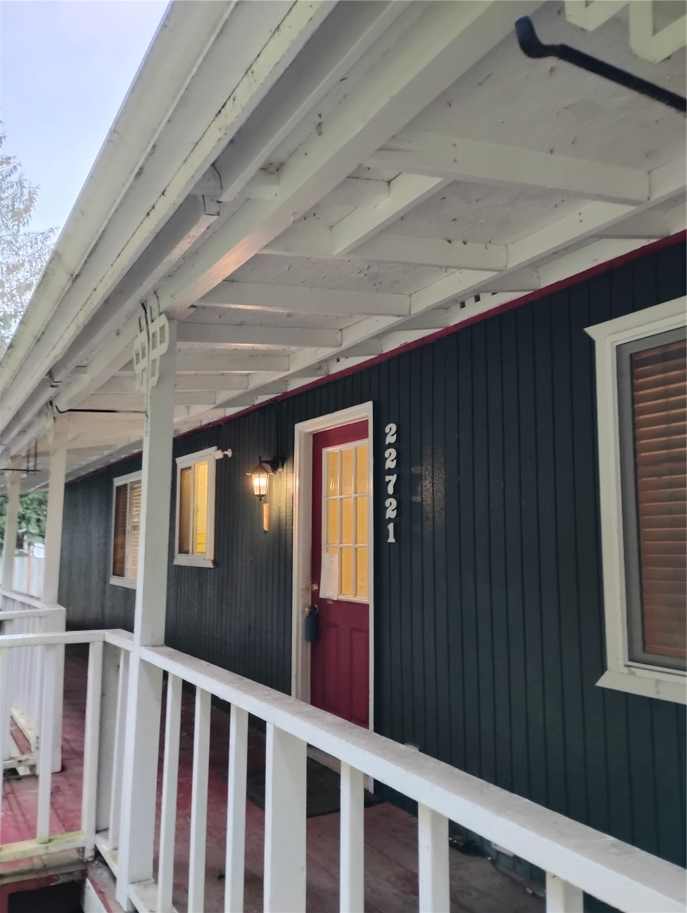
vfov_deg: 63.4
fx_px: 739
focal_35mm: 28
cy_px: 456
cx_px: 344
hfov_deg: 49.8
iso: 1731
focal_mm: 4.26
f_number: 1.8
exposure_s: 1/30
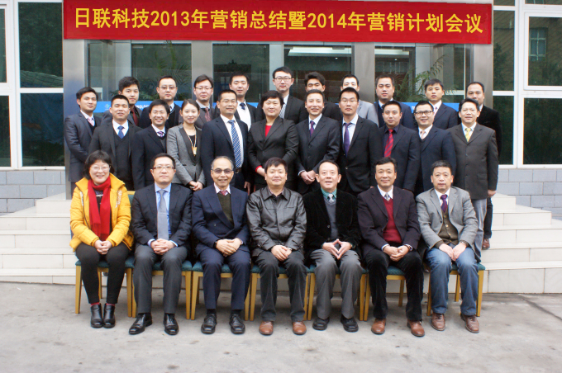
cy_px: 186
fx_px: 515
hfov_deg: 57.3
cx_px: 281
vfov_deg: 39.9
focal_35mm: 33
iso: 1600
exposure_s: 1/40
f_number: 13
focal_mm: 22
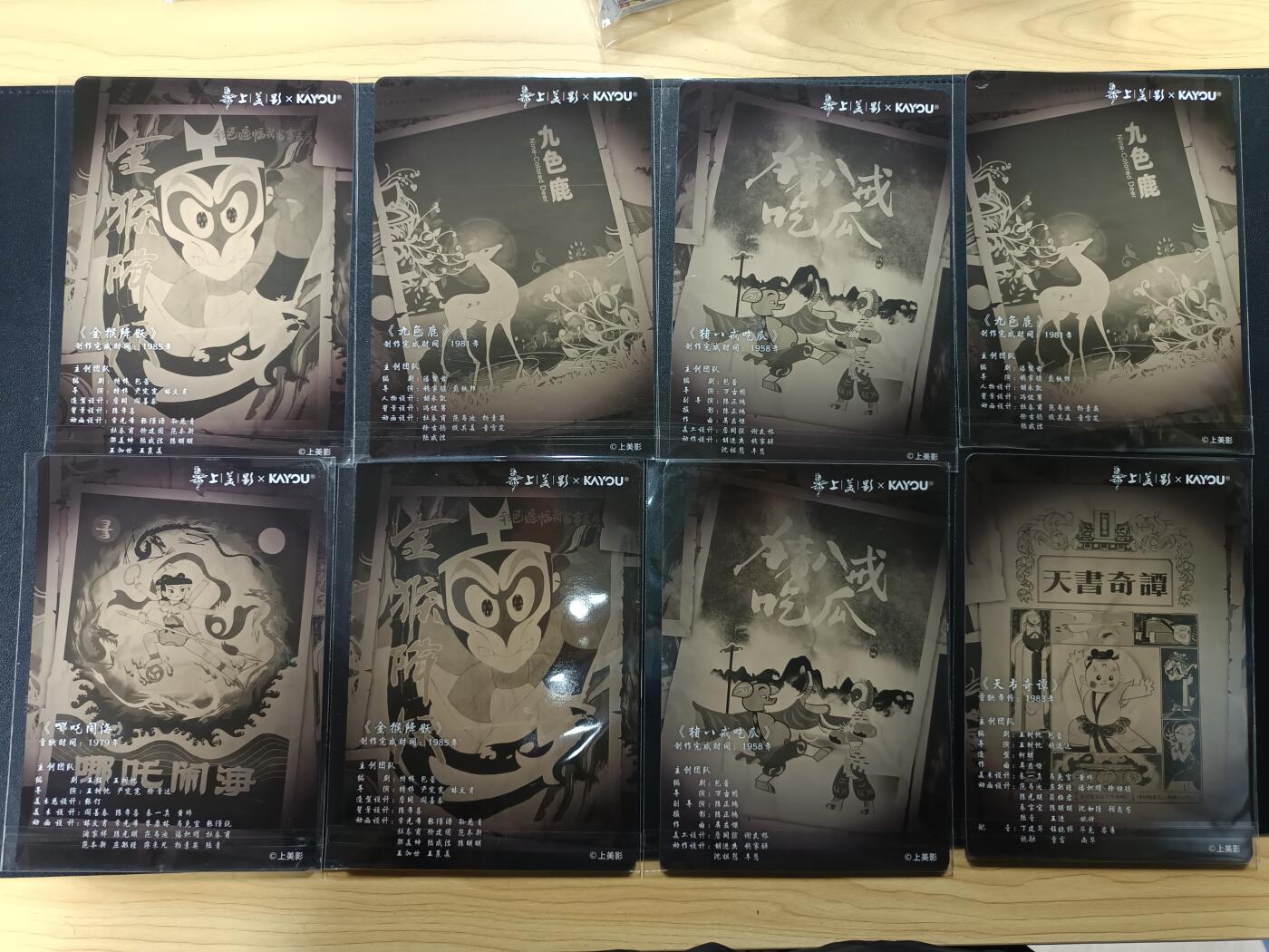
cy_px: 476
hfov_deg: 71.6
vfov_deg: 56.8
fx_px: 880
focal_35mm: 24
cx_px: 634
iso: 1234
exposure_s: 1/50
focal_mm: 5.31
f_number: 1.7
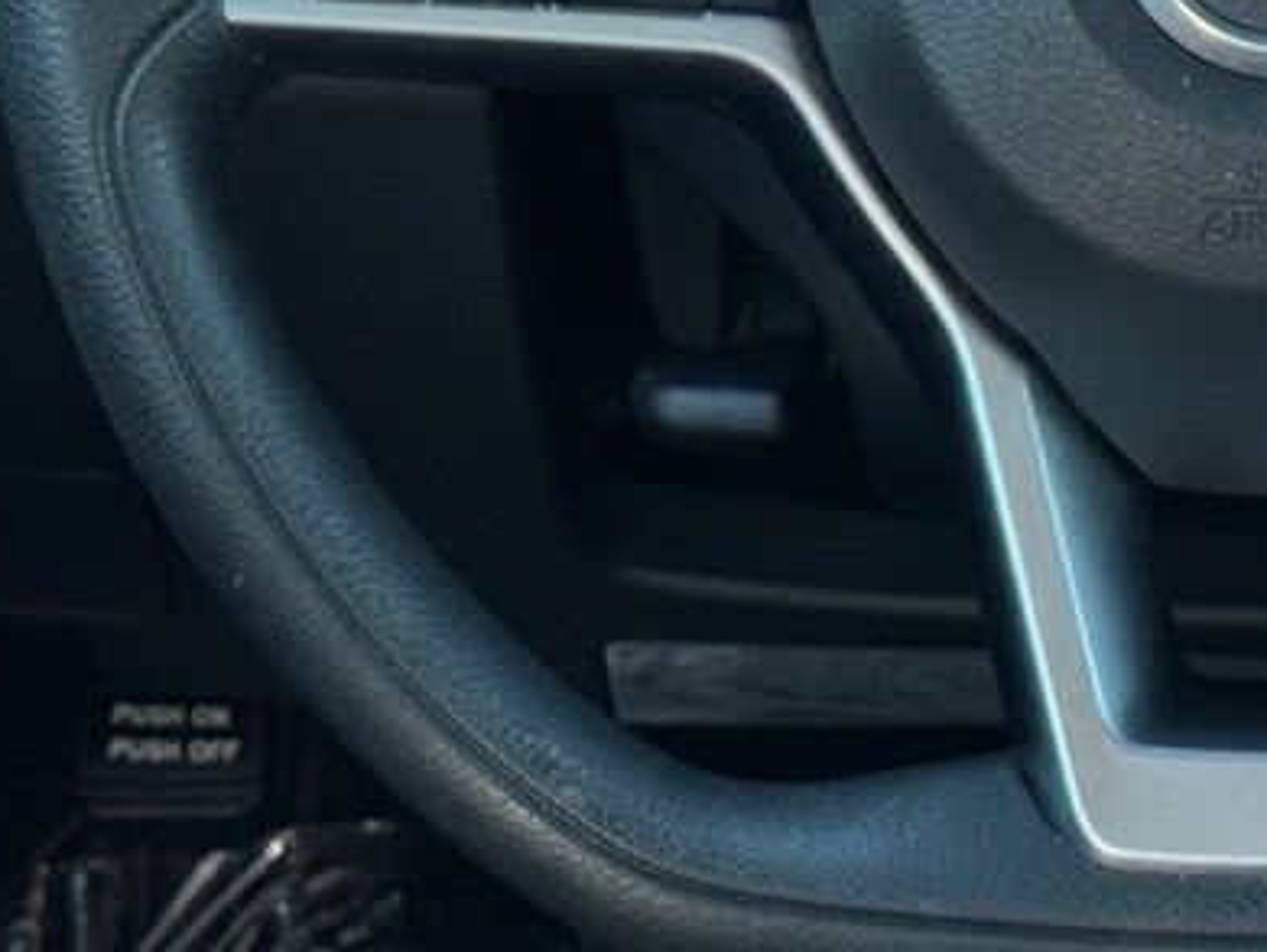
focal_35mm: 126
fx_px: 4615
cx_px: 1309
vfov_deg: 11.6
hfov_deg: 15.3
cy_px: -166
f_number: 1.78
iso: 125
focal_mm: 6.76
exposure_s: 1/56
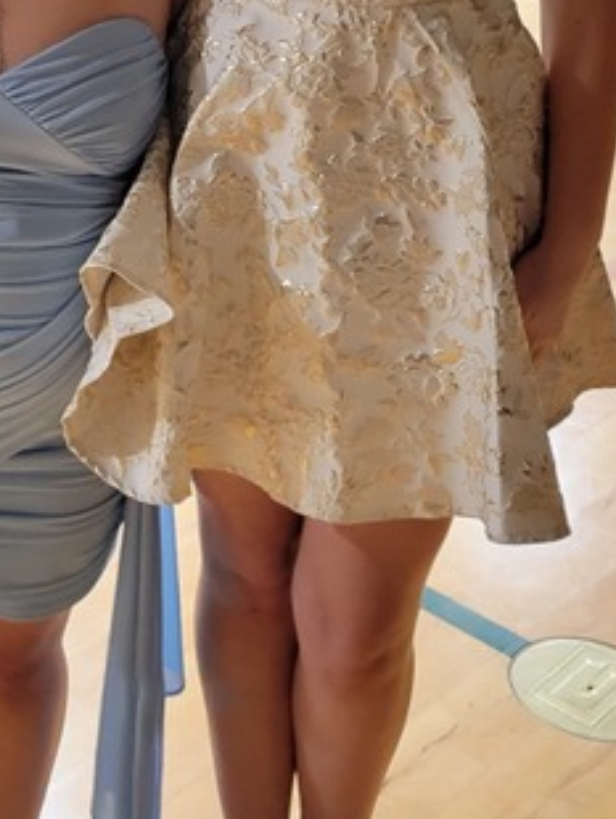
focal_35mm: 67
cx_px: 24
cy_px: 108
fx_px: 1588
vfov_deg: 28.0
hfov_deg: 21.3
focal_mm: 5.4
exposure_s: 1/24
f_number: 1.8
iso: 1000
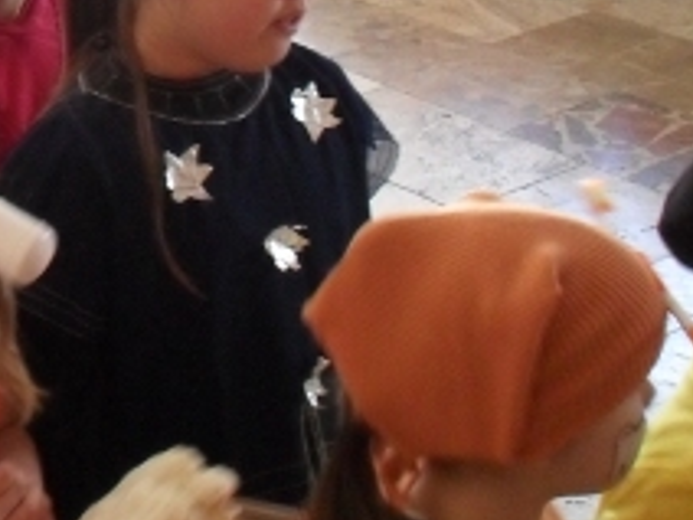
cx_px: -173
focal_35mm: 99
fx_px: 1982
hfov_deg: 18.6
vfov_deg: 14.8
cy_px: 46
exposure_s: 1/15
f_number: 2.8
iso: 320
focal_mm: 6.2
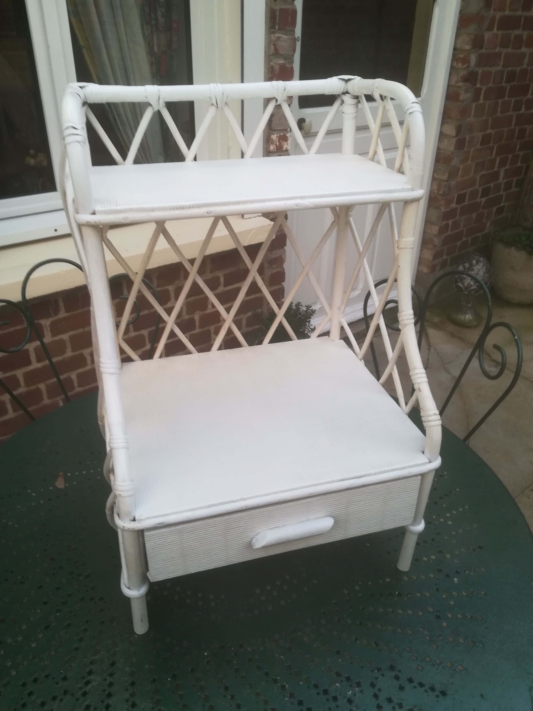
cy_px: 356
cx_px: 266
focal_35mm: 26
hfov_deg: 53.1
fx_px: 534
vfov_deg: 67.3
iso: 100
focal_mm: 3.83
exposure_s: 1/33.3
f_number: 2.2
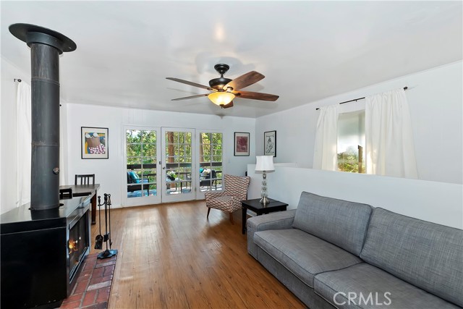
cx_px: 232
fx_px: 193
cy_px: 154
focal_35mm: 15
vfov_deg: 77.4
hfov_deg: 100.4
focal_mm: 10
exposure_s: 1/30
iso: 400
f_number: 8
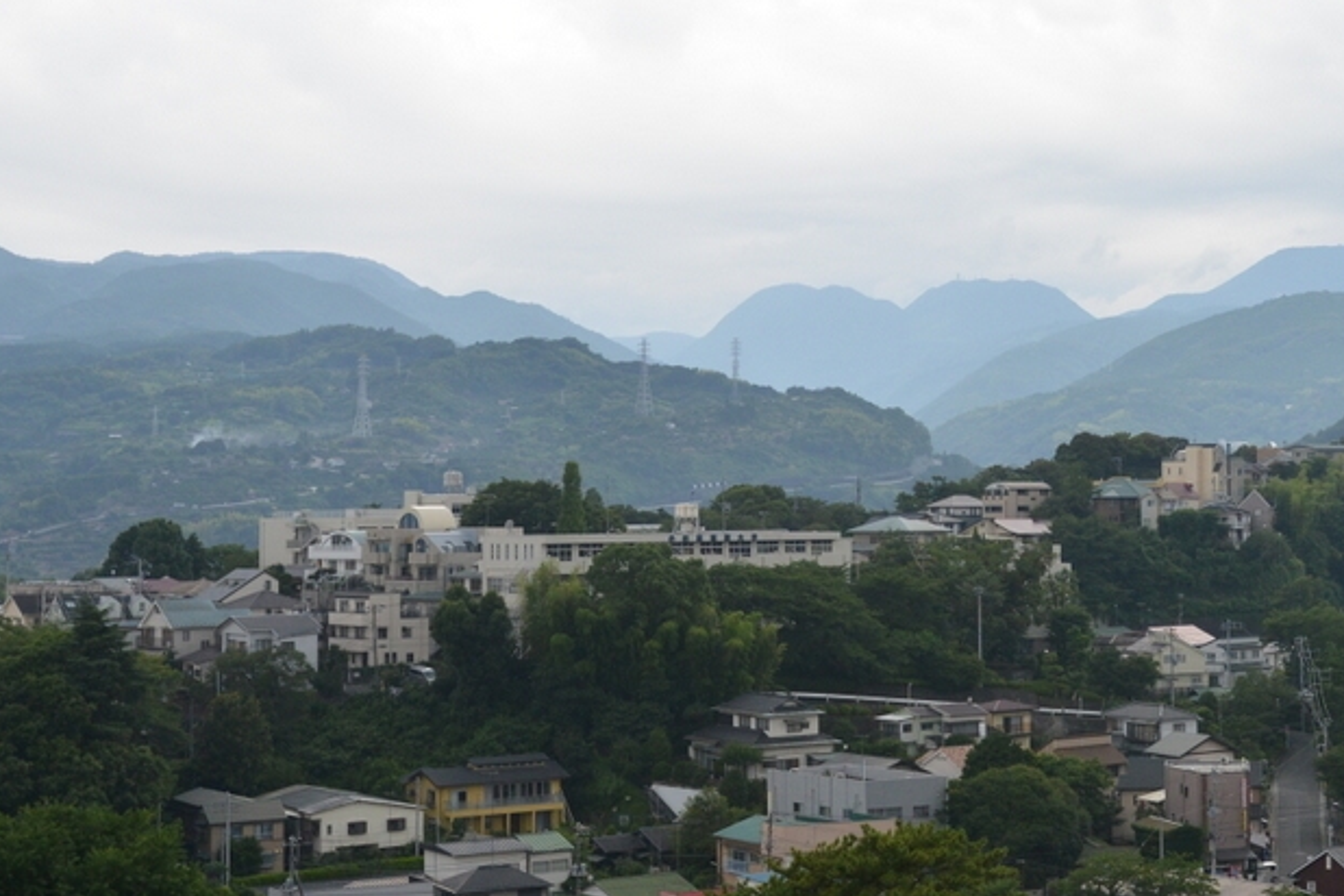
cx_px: 1068
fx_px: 2538
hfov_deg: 29.0
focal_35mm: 68
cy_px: 388
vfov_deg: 20.0
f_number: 8
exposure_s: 1/2500
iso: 1000
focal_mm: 35
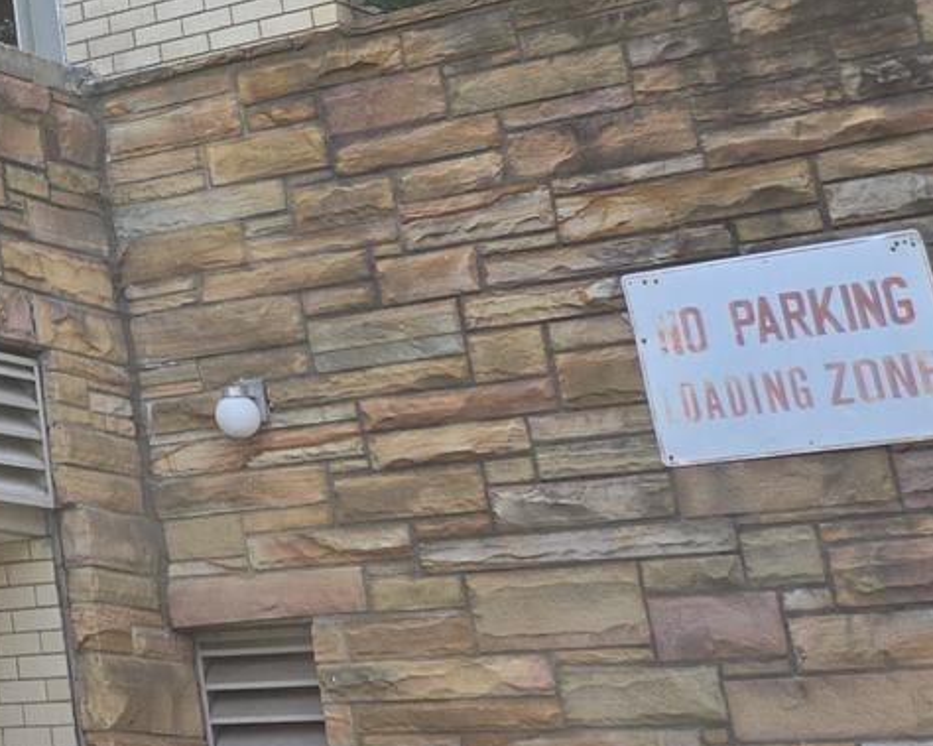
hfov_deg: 16.4
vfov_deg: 15.0
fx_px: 2678
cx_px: -783
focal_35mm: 97
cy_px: -295
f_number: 1.8
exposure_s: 1/332
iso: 25
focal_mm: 5.4
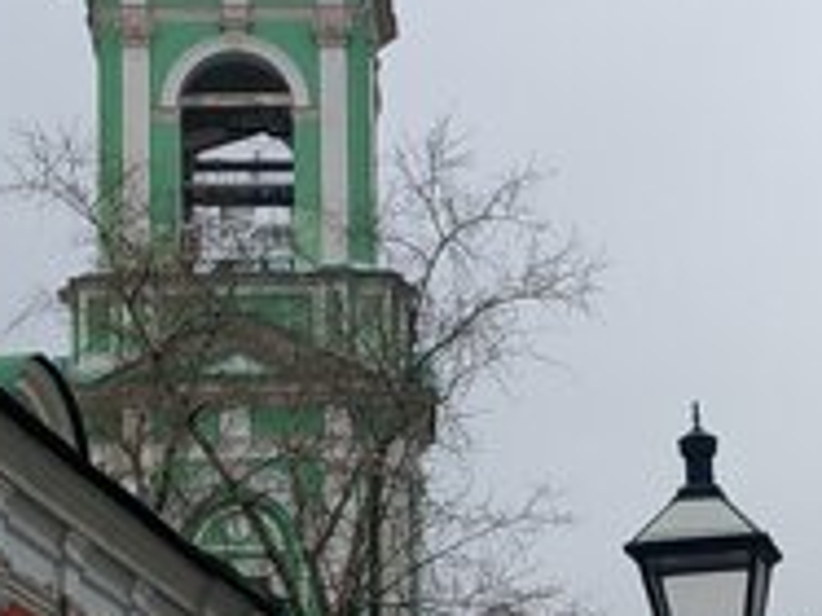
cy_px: 469
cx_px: 668
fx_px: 3251
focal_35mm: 137
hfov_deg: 14.3
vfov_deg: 10.8
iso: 160
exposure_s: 1/50
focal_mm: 3.94
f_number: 1.9
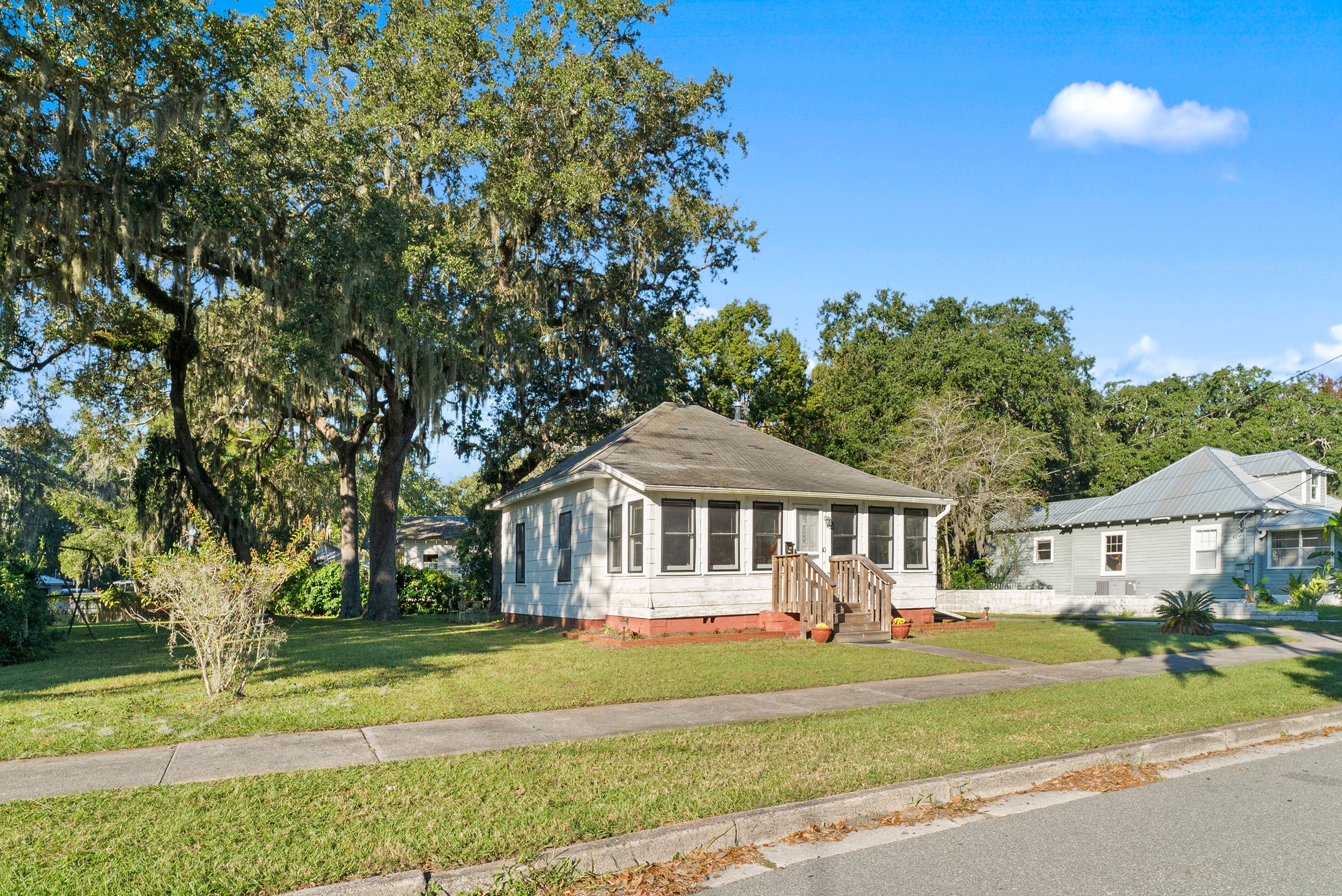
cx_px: 671
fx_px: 690
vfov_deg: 66.0
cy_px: 448
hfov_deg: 88.4
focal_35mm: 18
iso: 100
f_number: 16
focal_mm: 18.5
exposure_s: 1/50
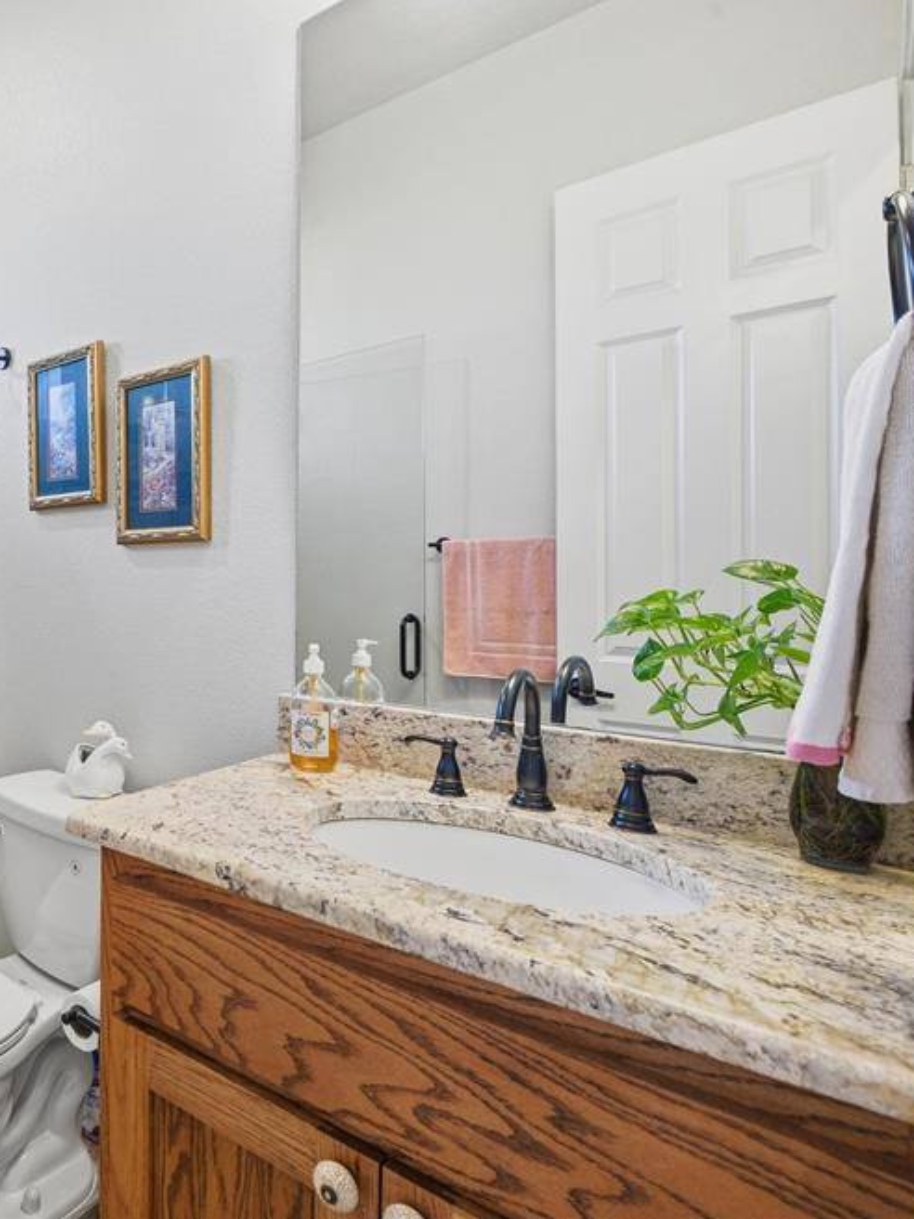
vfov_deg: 79.0
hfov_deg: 52.0
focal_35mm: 21
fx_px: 739
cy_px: 587
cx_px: 20
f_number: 9
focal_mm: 14
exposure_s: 1/30
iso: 100
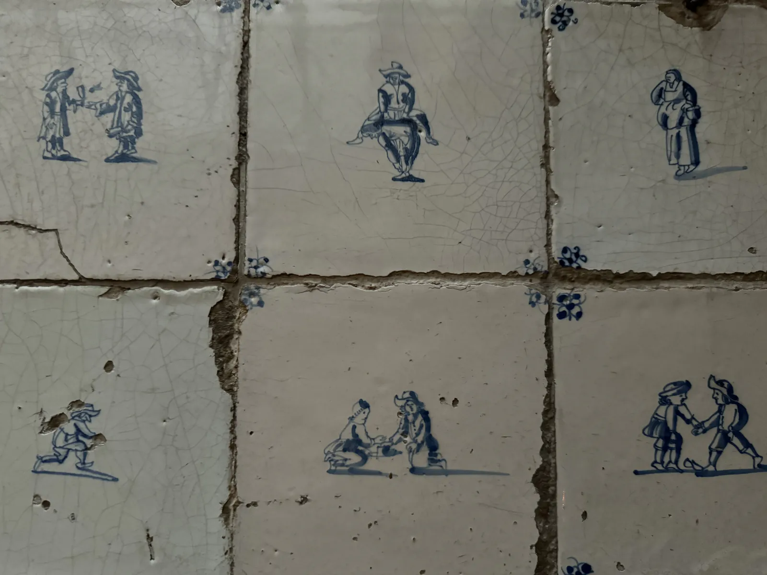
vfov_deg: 56.8
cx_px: 384
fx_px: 532
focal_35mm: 24
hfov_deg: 71.6
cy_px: 288
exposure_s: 1/27
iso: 1000
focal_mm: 6.76
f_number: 1.78
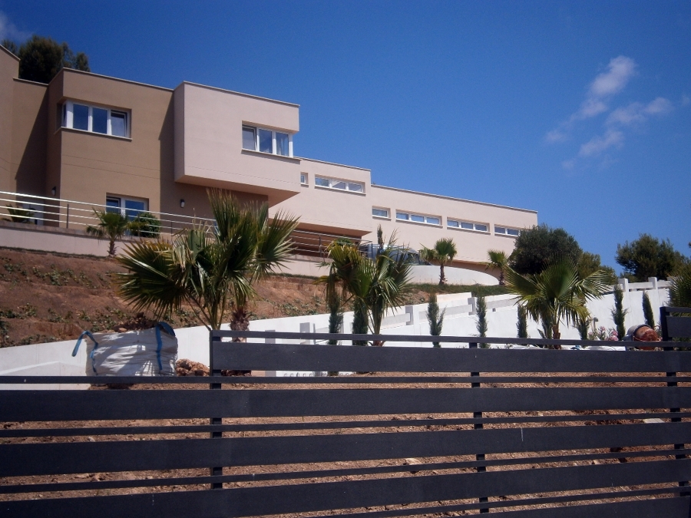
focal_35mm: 47
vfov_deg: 30.9
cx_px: 346
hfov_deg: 40.4
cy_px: 259
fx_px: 938
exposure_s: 1/1600
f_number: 3.4
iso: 80
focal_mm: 8.3
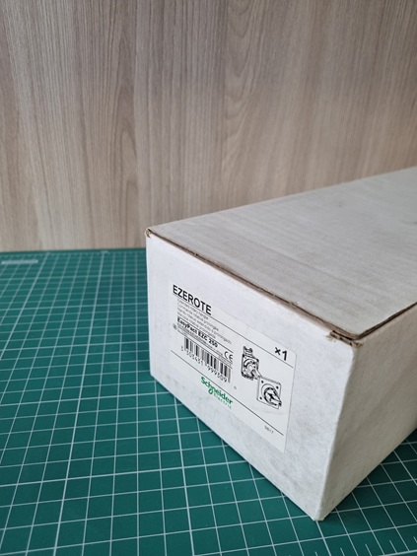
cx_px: 208
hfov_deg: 53.1
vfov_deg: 67.3
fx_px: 418
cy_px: 278
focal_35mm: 26
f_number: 1.8
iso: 160
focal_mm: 5.4
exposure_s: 1/100
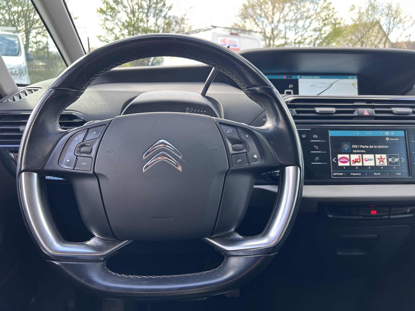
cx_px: 208
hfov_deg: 67.3
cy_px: 156
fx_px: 312
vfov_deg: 53.1
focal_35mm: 26
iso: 32
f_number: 1.5
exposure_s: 1/121
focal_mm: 5.7
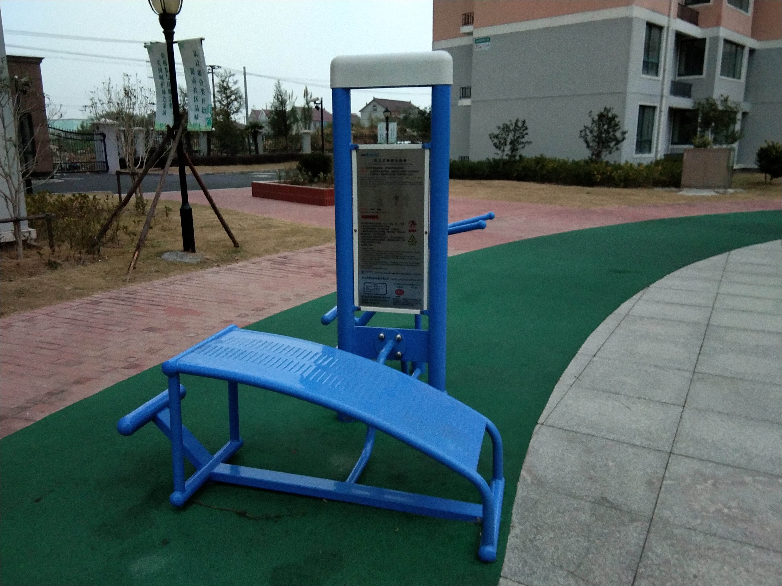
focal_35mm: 31
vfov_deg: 45.4
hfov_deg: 58.4
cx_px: 391
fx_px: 700
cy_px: 293
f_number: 2.2
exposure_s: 1/25
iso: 800
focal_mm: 3.69
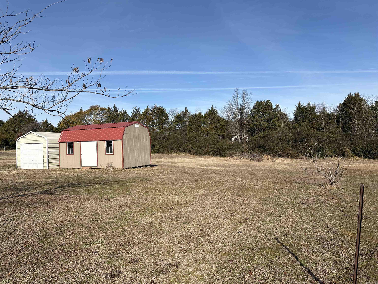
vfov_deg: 53.1
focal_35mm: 26
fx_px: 284
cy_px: 142
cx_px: 189
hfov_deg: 67.3
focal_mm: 5.96
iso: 50
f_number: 1.6
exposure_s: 1/4329
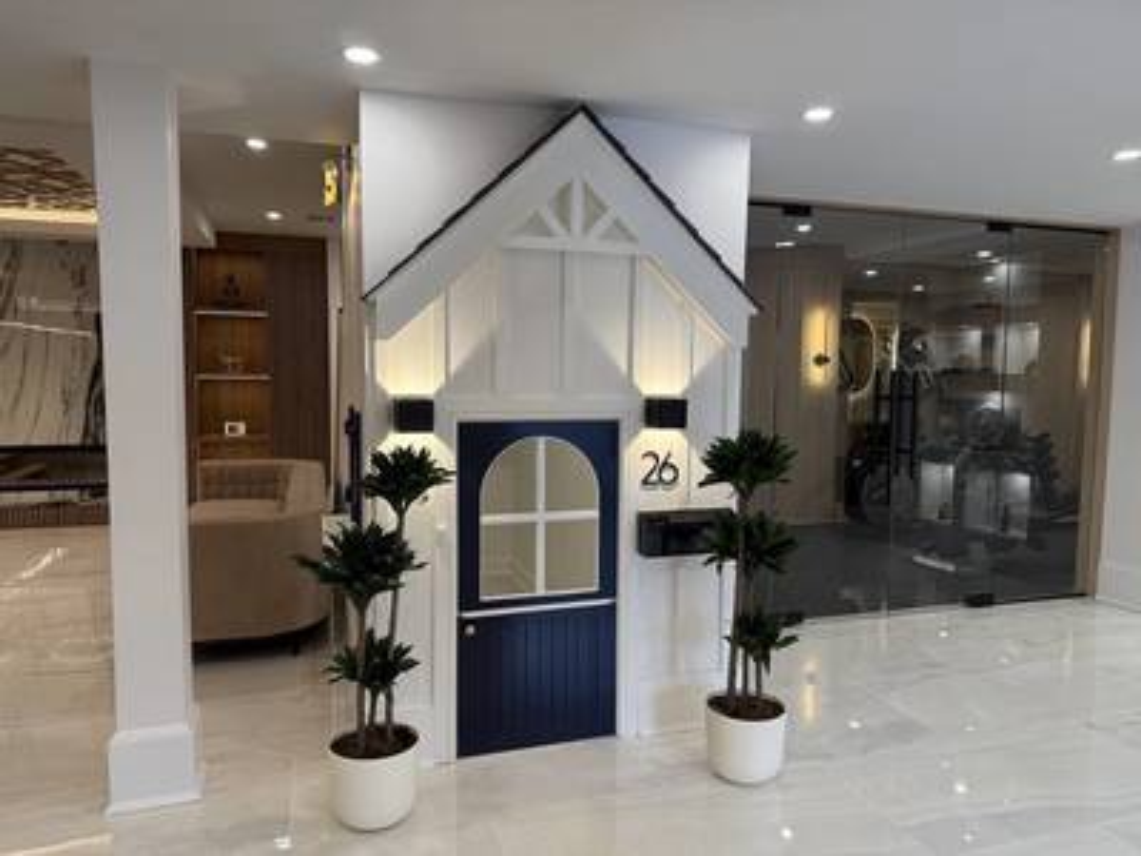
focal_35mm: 24
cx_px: 570
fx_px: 791
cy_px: 428
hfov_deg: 71.6
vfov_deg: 56.8
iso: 160
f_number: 1.78
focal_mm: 6.76
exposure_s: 1/208
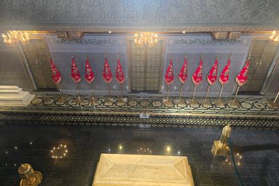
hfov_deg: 71.5
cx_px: 138
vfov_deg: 51.2
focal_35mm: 25
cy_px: 101
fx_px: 194
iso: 500
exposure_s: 1/100
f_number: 1.7
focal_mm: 6.3
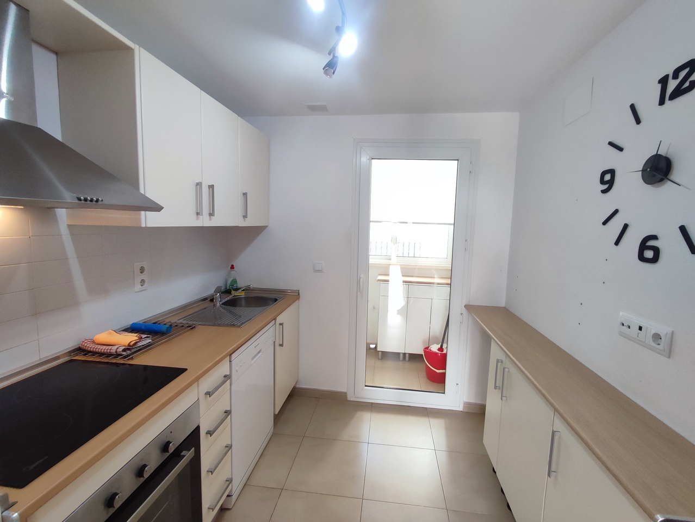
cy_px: 261
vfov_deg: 78.2
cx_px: 348
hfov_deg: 94.5
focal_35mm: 16
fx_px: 321
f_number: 2.2
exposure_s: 1/100
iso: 221
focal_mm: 1.65
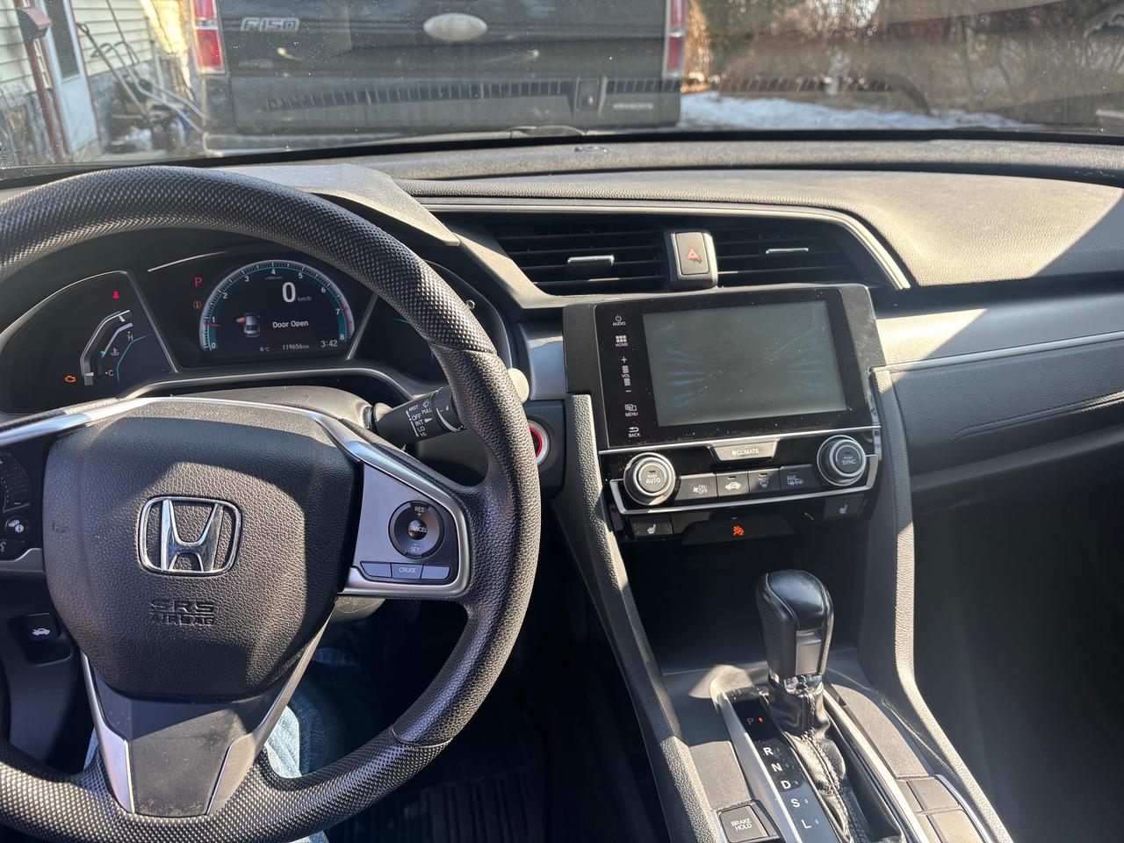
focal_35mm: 26
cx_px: 562
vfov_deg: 53.1
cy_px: 422
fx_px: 844
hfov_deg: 67.3
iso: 40
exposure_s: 1/121
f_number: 1.6
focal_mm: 5.96
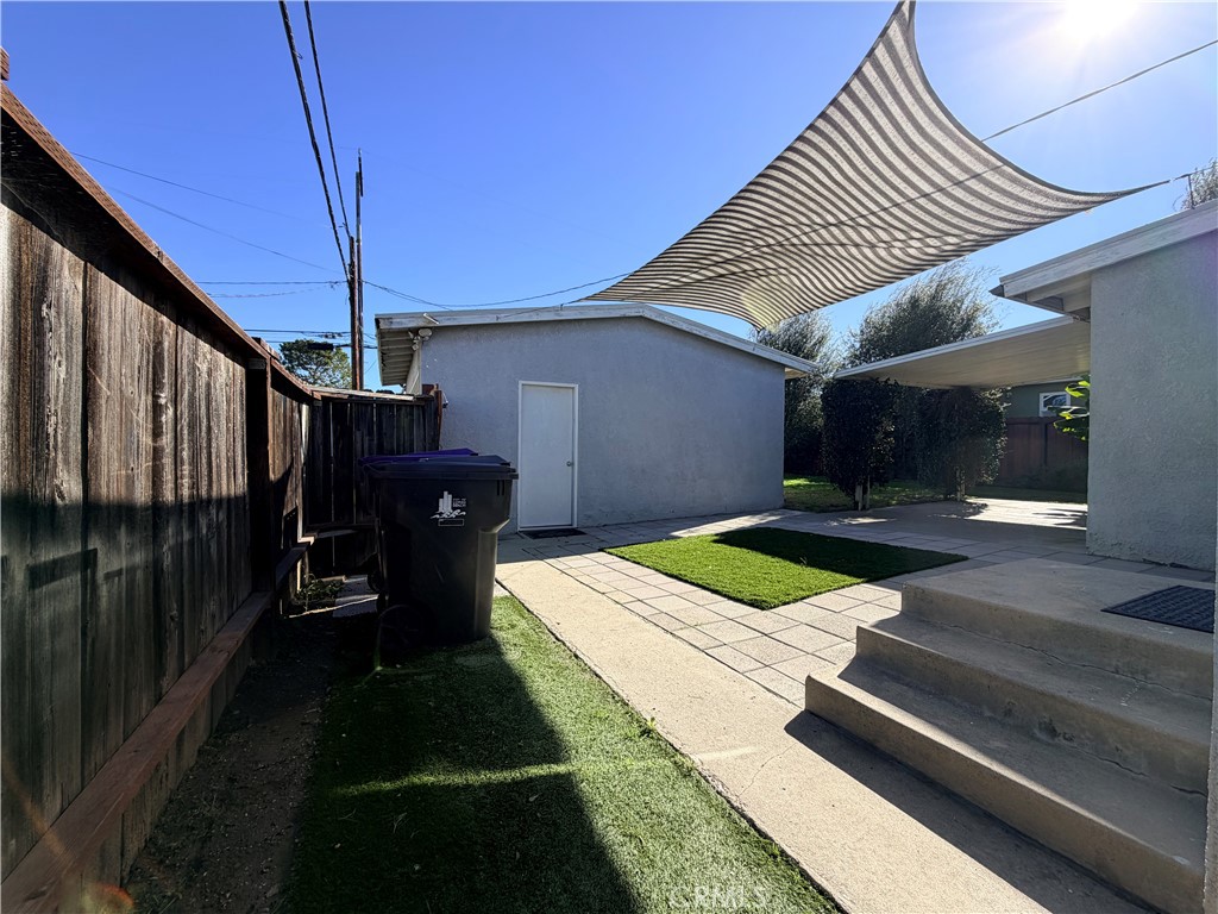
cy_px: 457
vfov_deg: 85.7
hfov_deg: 102.1
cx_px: 609
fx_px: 493
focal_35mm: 14
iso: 32
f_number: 2.2
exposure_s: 1/770
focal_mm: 2.22
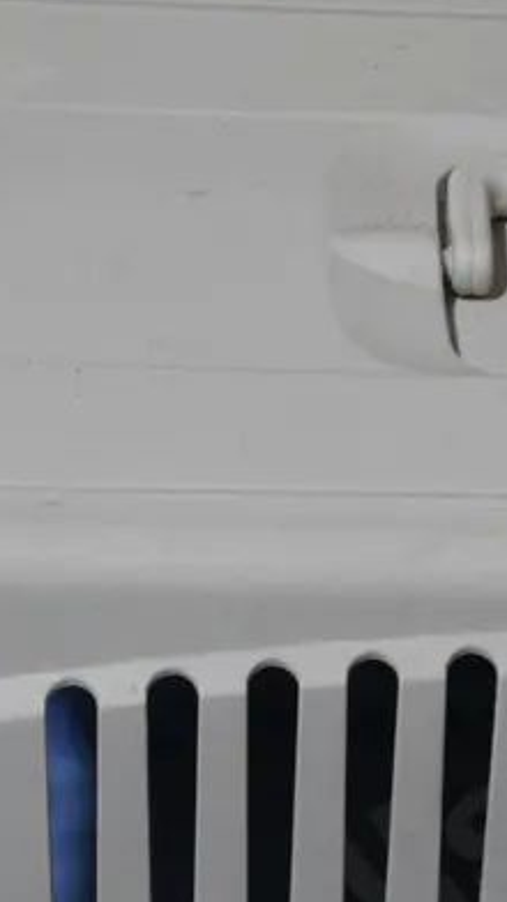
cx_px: 691
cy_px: 691
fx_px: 3274
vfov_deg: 15.6
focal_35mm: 137
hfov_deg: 8.7
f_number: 5.2
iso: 250
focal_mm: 24
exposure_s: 1/60
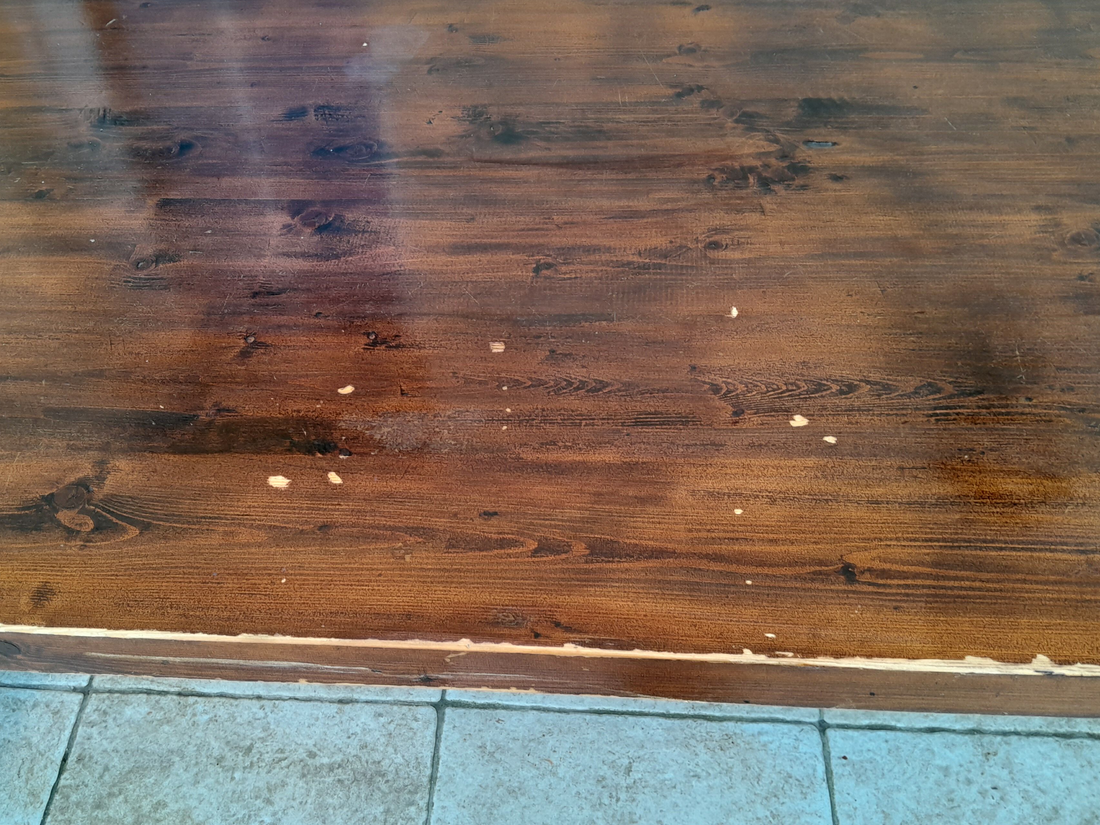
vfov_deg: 45.4
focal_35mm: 31
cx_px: 482
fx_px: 985
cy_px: 401
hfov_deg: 58.2
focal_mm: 3.98
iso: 100
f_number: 1.8
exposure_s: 1/60
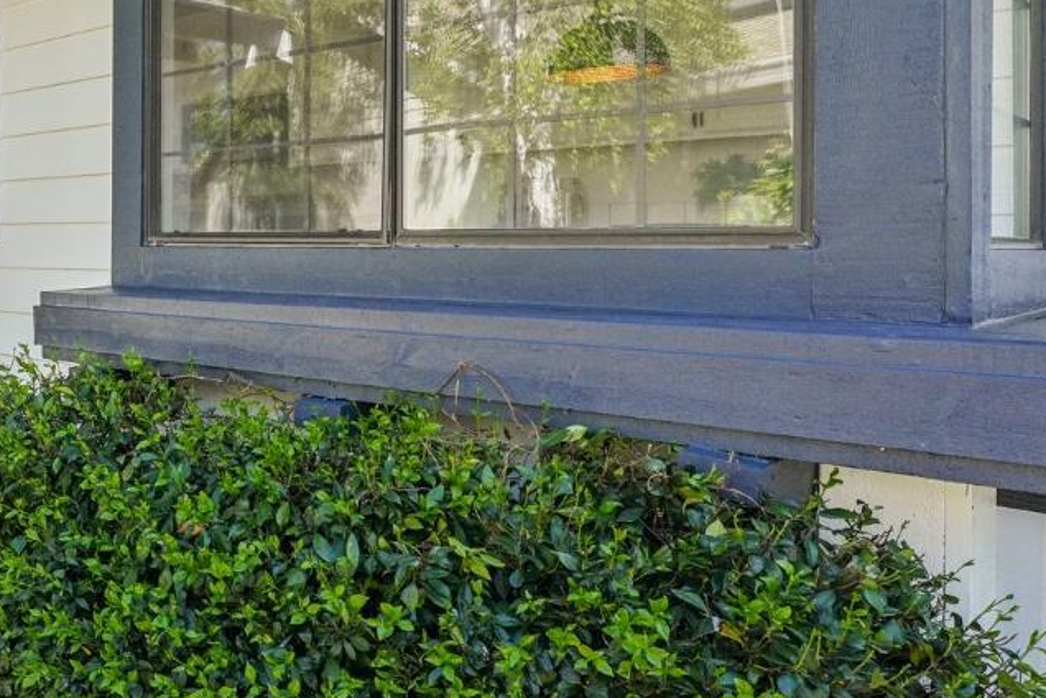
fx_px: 959
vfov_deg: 39.4
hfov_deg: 43.9
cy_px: 220
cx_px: -105
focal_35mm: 33
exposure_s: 1/800
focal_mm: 14
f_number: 8
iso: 640
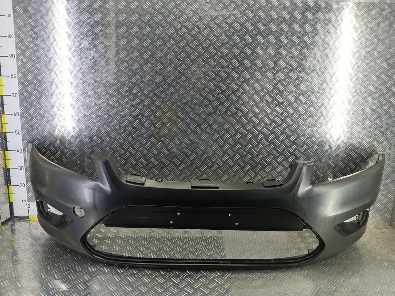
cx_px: 198
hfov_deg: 73.9
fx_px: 262
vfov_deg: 58.9
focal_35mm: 23
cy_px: 148
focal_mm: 4.11
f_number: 1.6
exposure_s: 1/50
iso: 176
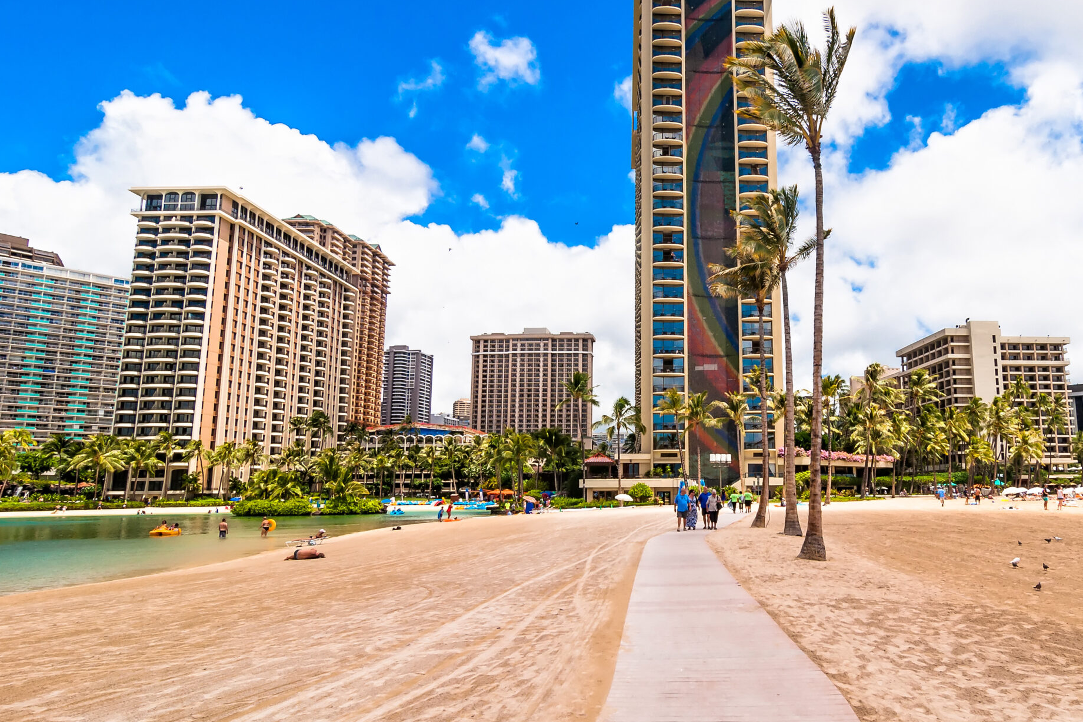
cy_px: 350
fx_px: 752
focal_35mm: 25
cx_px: 688
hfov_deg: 70.2
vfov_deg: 51.3
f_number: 13
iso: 200
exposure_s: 1/400
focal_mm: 12
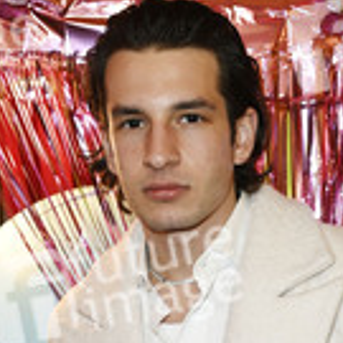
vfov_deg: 14.5
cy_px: 414
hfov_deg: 15.0
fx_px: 1300
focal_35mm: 116
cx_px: 185
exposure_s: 1/100
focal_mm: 46
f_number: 5
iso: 2500
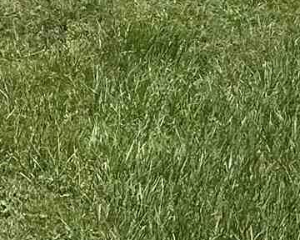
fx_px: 1776
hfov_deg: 9.5
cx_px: -93
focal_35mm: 200
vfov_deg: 7.5
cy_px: -188
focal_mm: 6.86
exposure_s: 1/7042
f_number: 1.78
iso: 80
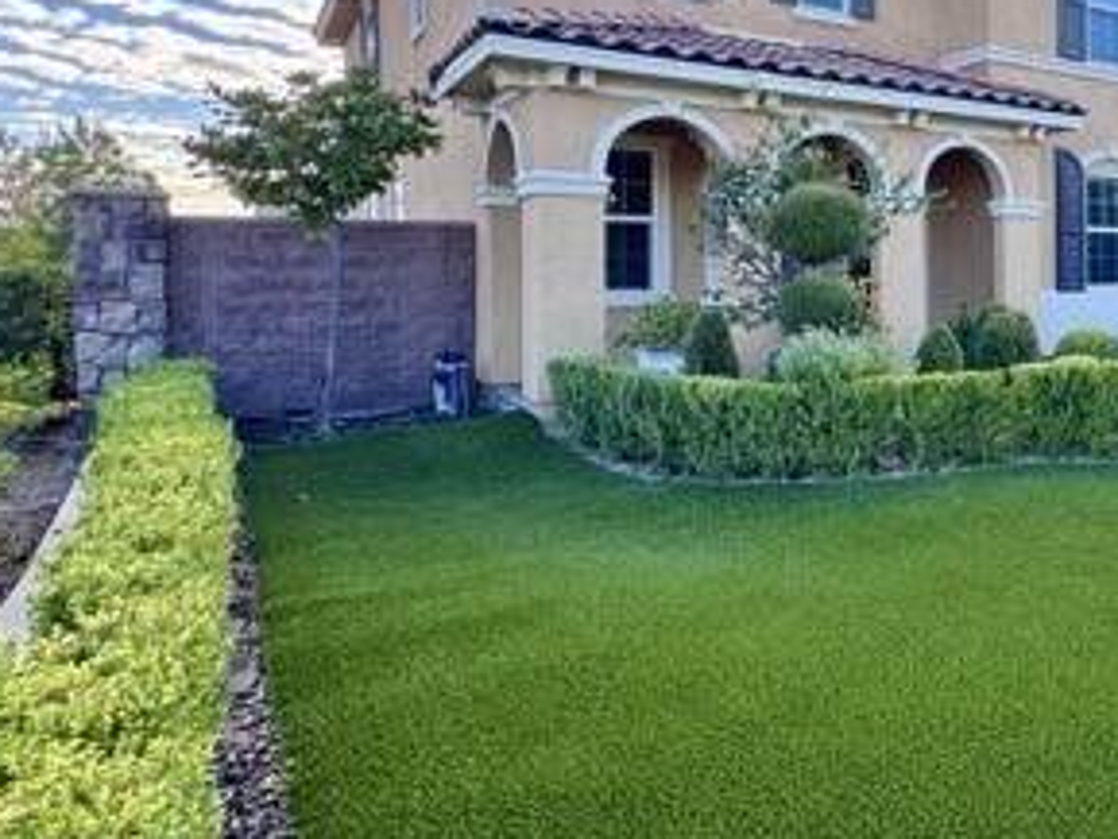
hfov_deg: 47.0
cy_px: 286
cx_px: 1153
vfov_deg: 44.9
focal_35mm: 31
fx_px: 1002
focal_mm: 2.22
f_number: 2.2
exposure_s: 1/228
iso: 40
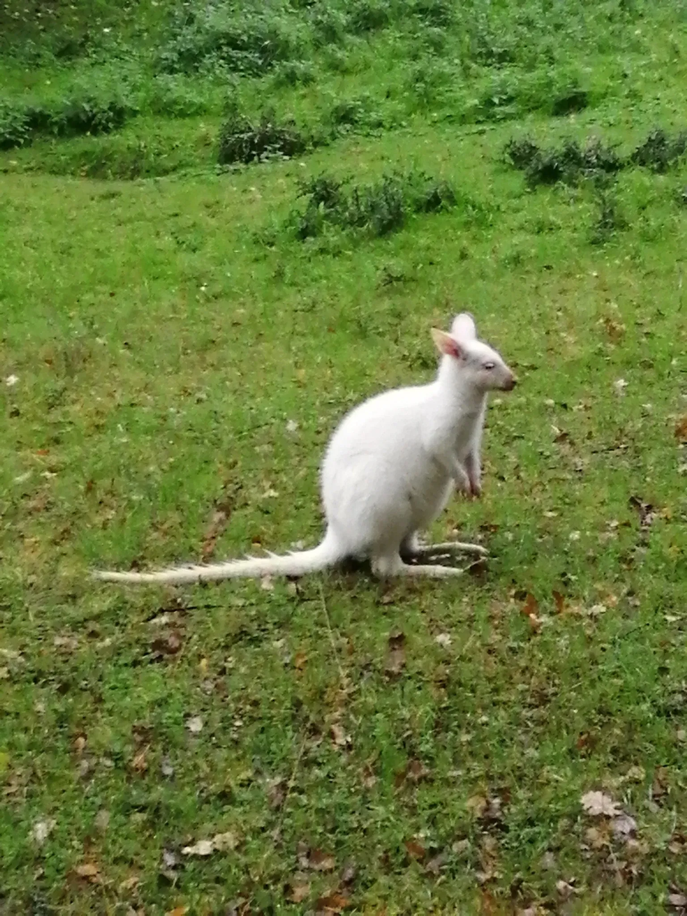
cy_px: 458
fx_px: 2726
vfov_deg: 19.1
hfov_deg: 14.4
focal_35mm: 103
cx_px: 344
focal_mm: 3.6
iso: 100
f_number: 1.8
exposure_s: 3
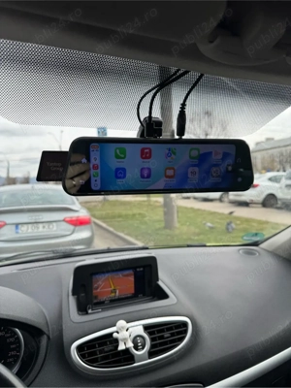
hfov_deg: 56.8
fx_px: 269
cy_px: 194
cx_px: 146
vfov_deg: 71.6
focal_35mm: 24
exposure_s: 1/925
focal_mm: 6.76
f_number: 1.78
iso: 80
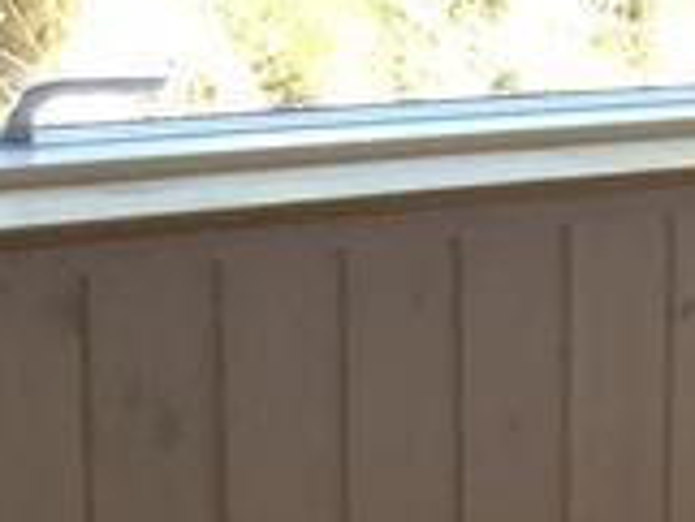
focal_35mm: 173
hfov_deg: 9.7
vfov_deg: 8.5
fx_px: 3476
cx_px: 1796
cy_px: 541
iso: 25
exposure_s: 1/33
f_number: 2.4
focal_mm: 3.3
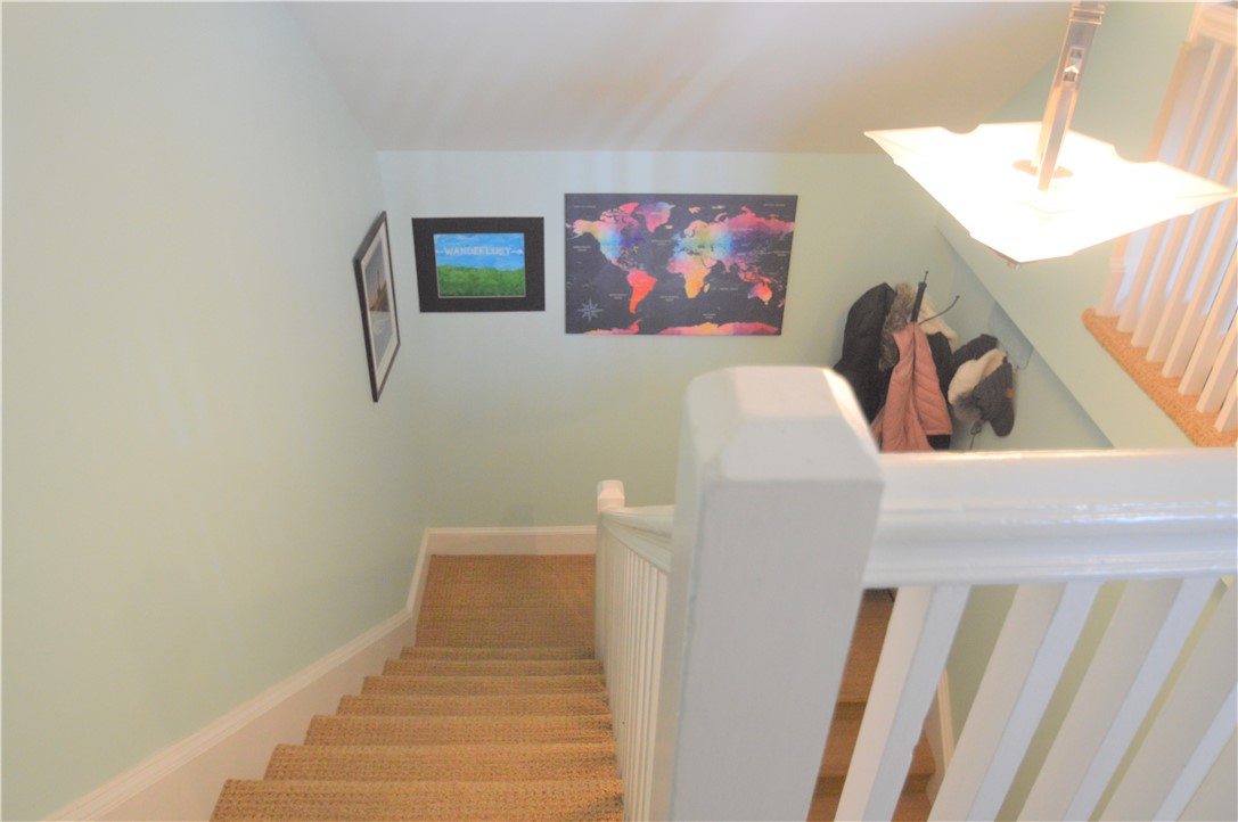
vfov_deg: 53.0
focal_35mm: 24
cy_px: 411
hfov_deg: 73.8
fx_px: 824
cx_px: 619
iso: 1800
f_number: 4
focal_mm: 16
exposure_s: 1/60
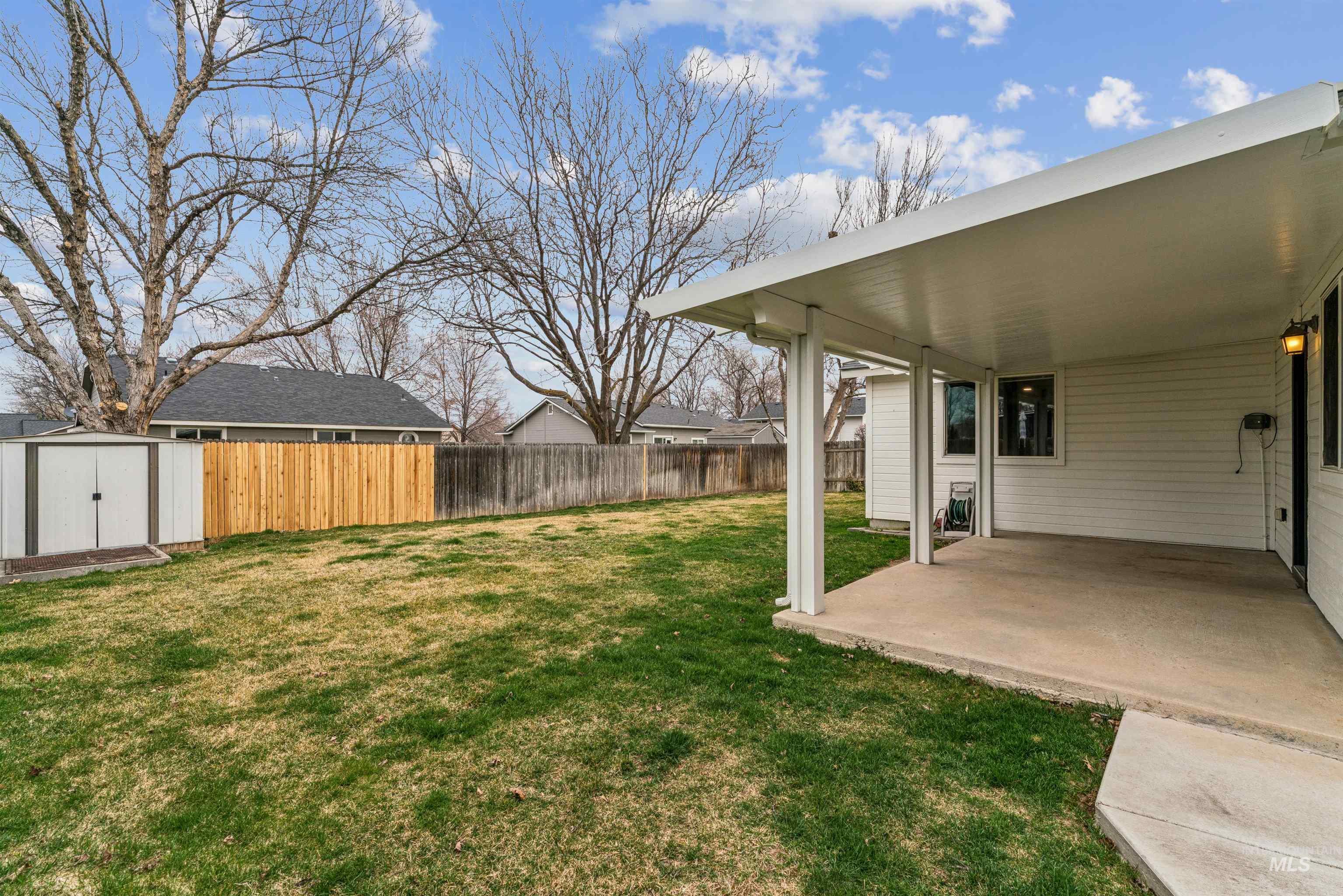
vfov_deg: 74.1
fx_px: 593
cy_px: 448
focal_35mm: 16
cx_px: 672
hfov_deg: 97.1
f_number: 13
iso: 400
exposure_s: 1/125
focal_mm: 15.9
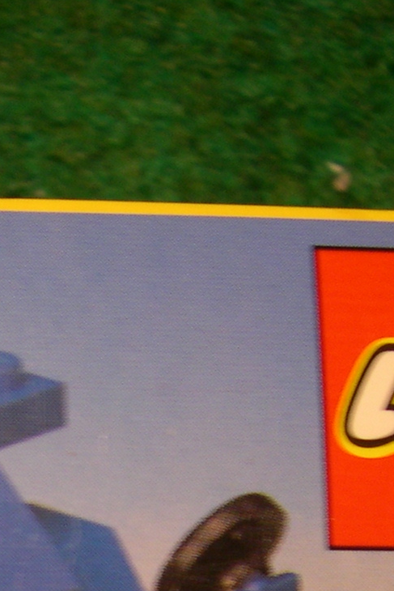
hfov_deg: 10.8
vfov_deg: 16.1
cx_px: -142
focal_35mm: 123
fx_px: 2018
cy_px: 676
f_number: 2.8
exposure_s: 1/10.8
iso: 100
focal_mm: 8
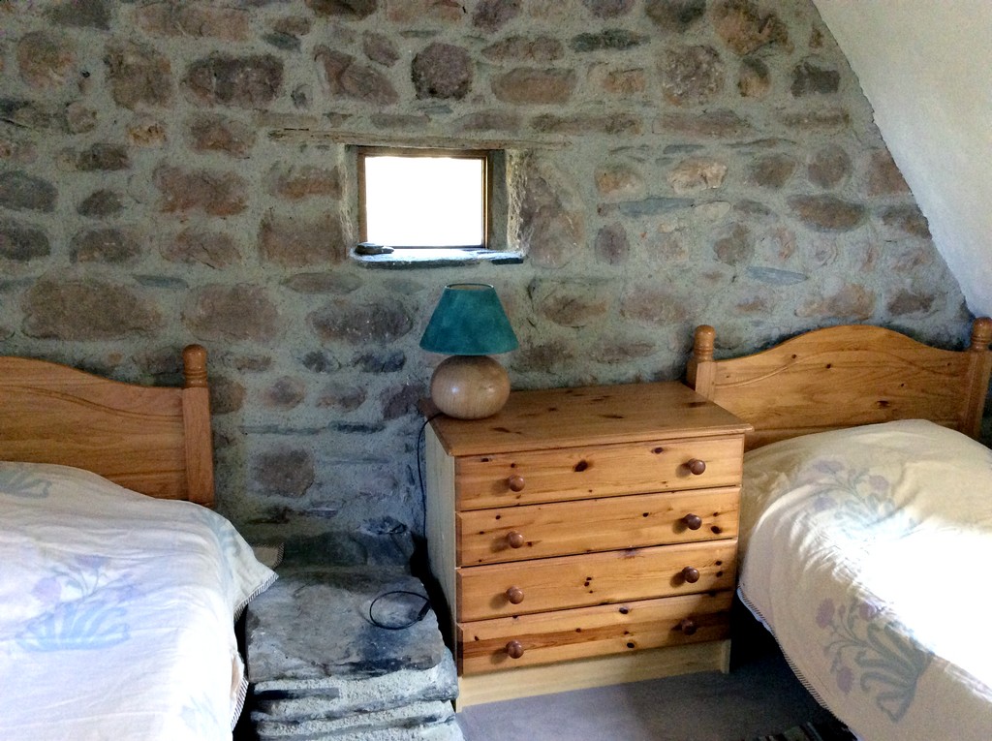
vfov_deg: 44.1
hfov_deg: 56.9
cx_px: 496
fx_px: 916
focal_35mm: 32
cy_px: 370
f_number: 2.4
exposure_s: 1/24
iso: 200
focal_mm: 3.3
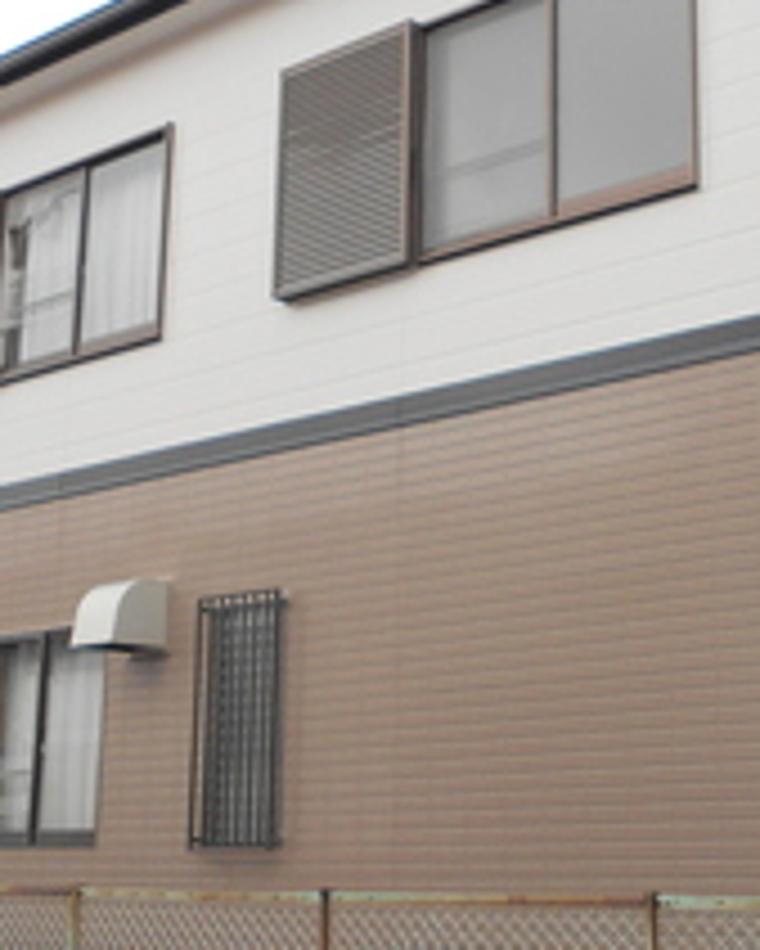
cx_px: 634
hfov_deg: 24.9
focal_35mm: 60
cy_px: 457
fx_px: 1686
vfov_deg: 31.4
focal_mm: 4.6
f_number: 3.2
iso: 80
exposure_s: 1/320
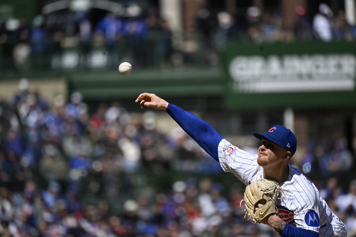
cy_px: 118
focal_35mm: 460
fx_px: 4547
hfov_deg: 4.5
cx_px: 178
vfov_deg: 3.0
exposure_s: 1/5000
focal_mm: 460
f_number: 5.6
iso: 640
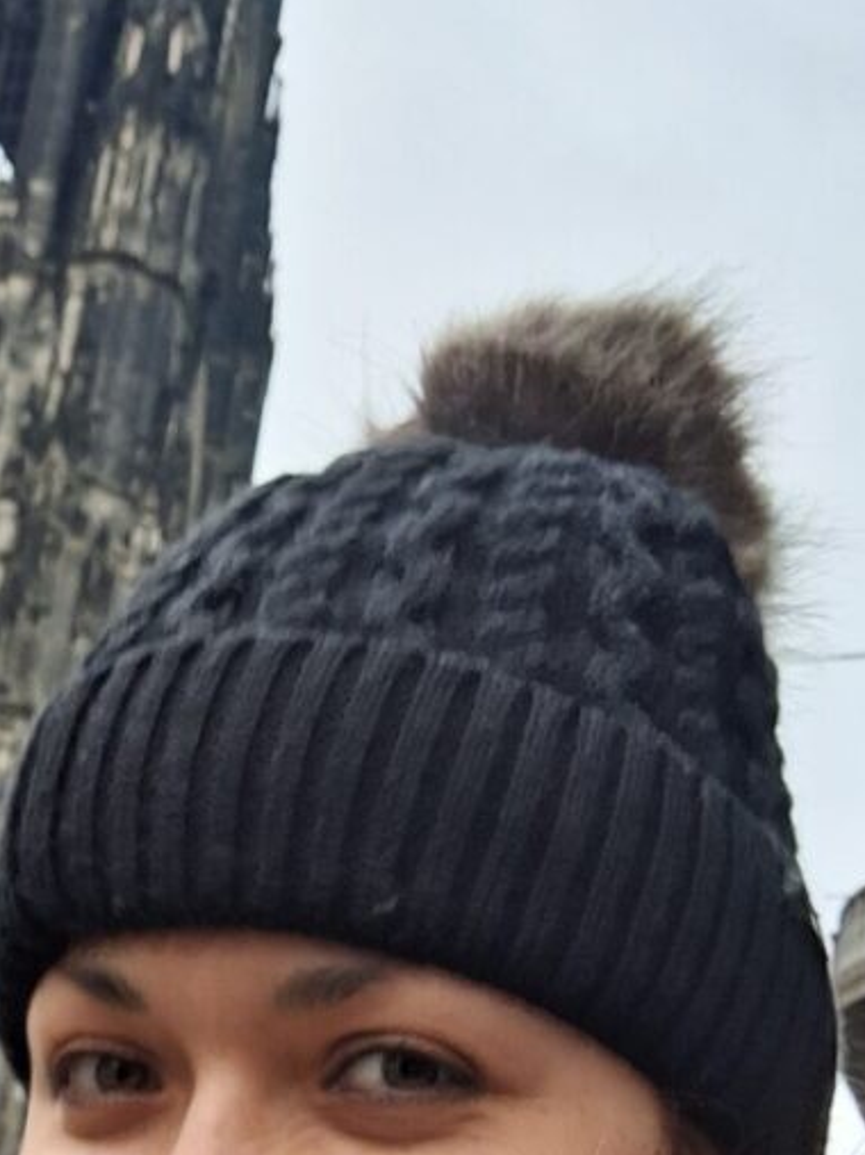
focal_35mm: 71
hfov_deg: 20.4
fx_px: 2367
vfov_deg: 25.8
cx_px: 134
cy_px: 1198
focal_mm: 3.72
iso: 100
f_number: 2.2
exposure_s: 1/120
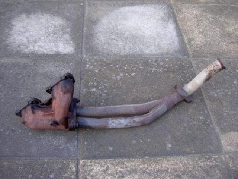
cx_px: 119
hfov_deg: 47.9
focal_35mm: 39
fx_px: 268
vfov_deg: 36.8
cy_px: 90
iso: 100
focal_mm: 8
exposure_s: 1/137
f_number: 2.8
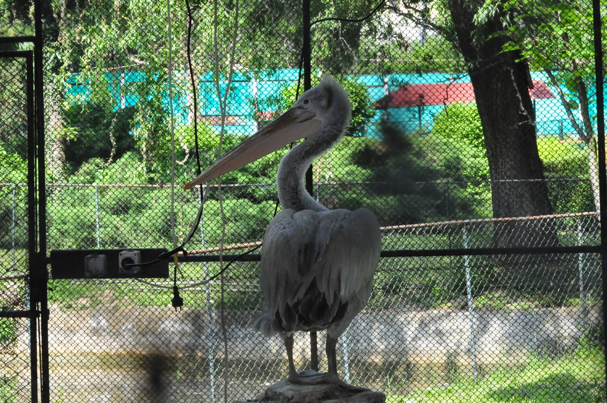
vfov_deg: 10.7
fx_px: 2147
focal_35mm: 128
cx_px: 304
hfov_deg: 16.1
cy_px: 202
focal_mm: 85
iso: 3200
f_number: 25
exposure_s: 1/200
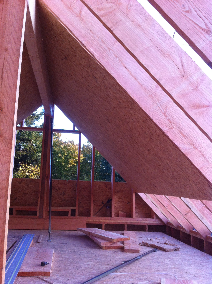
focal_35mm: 35
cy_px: 142
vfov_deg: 52.7
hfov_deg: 40.6
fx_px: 287
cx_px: 106
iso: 125
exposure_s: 1/120
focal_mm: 3.85
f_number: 2.8
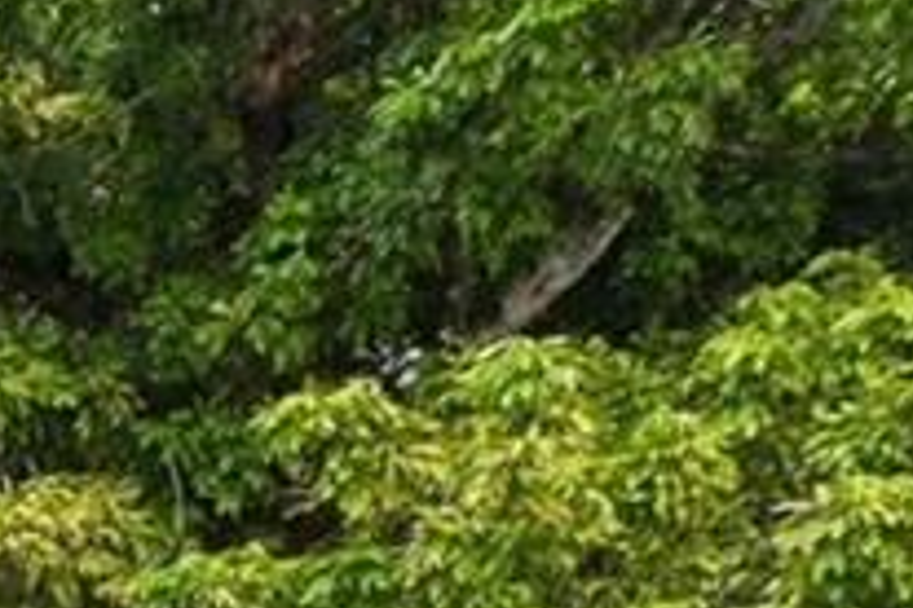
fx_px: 2739
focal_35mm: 108
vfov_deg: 10.4
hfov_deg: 12.2
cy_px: 1610
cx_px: -1605
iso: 100
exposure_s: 1/40
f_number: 8
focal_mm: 14
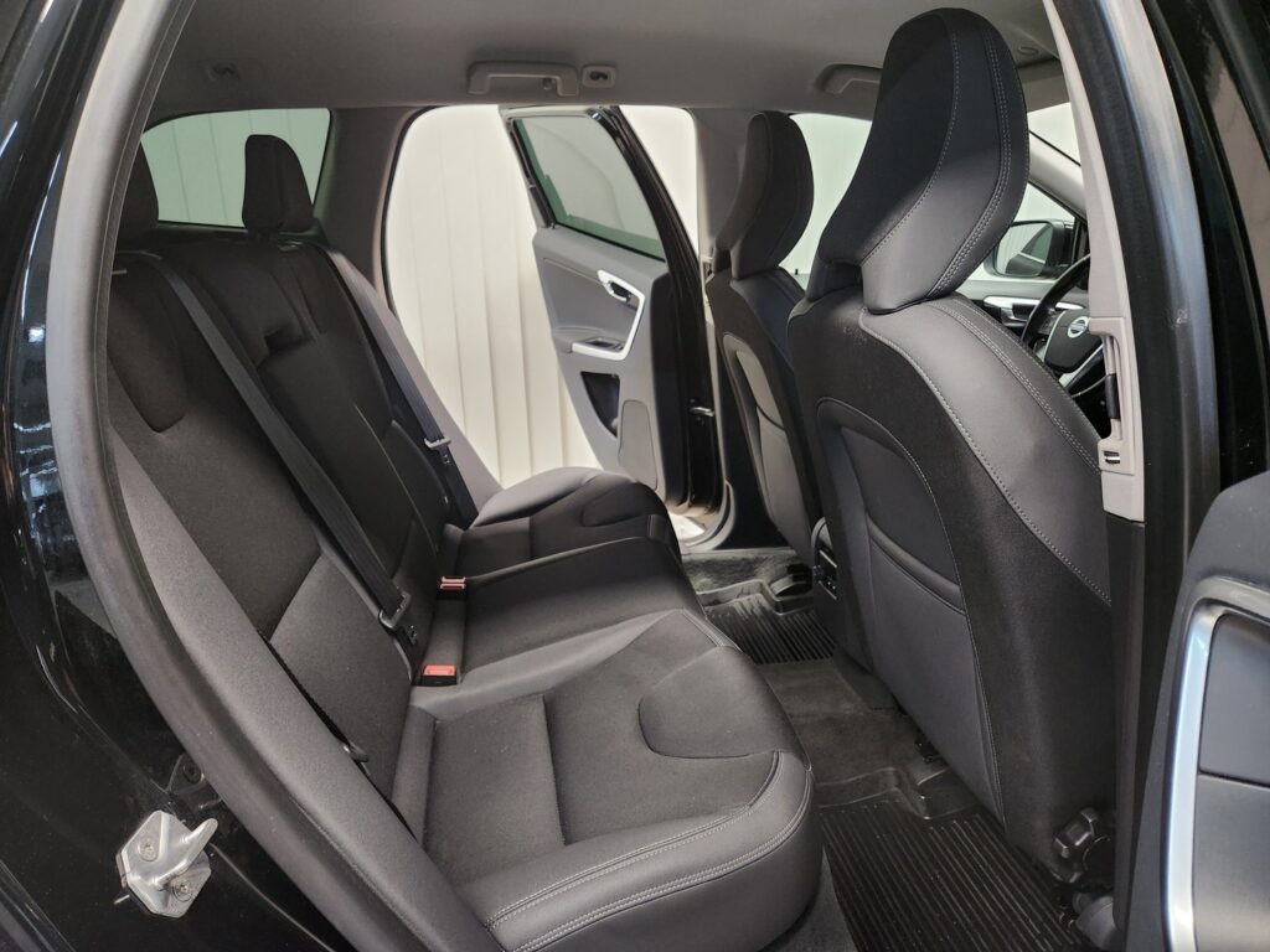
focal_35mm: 23
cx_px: 635
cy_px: 476
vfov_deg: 58.9
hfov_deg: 73.9
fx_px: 844
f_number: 1.8
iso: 640
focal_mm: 5.4
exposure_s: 1/100
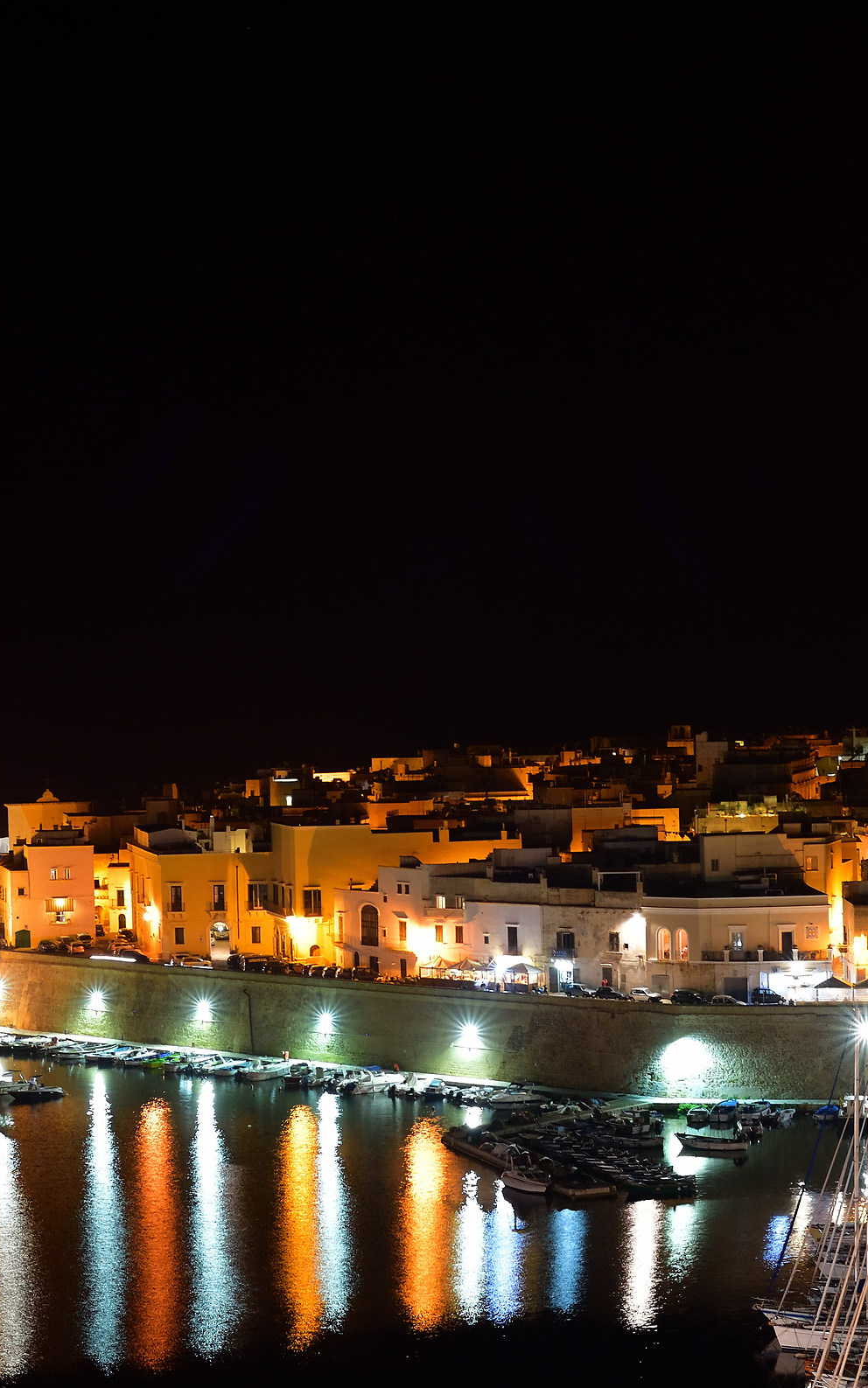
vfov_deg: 26.8
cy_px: 697
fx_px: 2914
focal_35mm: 77
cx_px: 455
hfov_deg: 16.9
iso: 800
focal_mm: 50
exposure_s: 1.3
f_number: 6.3
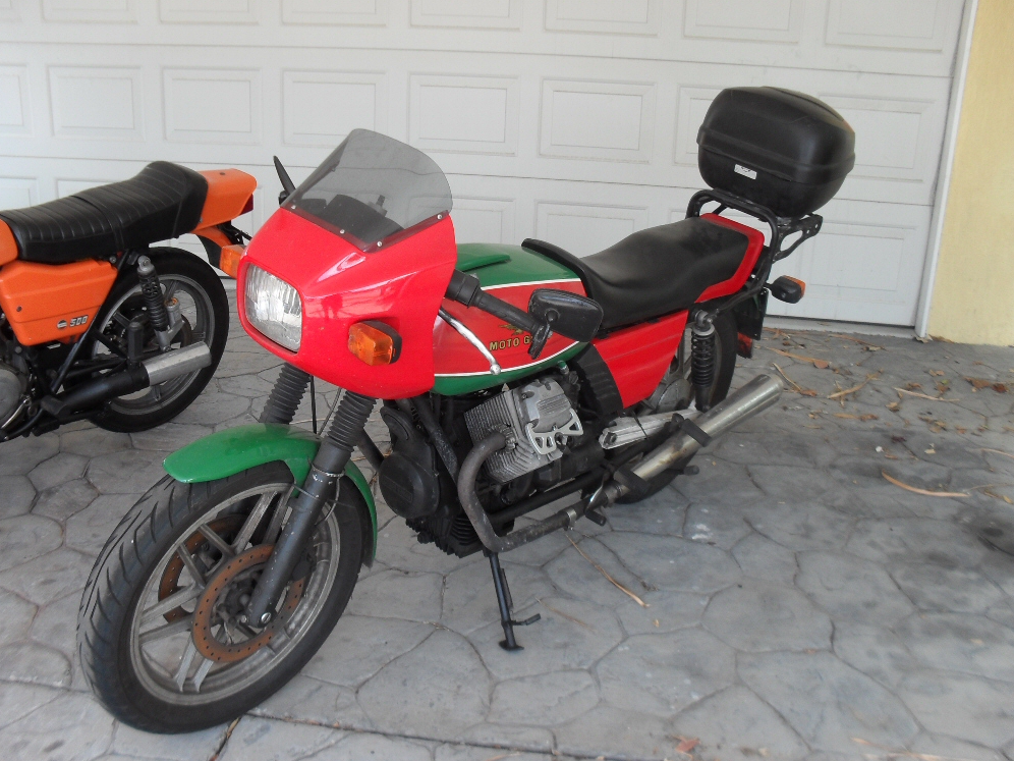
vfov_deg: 39.7
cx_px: 498
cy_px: 376
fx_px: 1055
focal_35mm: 36
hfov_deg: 51.4
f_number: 3.2
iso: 100
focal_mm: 6.3
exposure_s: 1/90
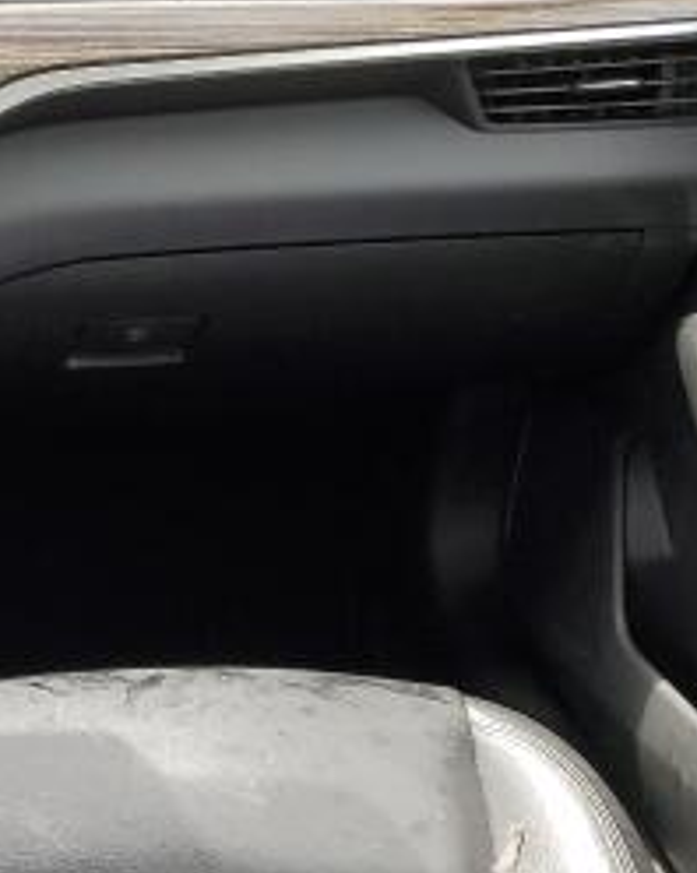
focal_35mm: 82
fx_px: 2117
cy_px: 834
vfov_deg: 22.6
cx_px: -398
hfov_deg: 16.7
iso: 50
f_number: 1.5
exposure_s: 1/222
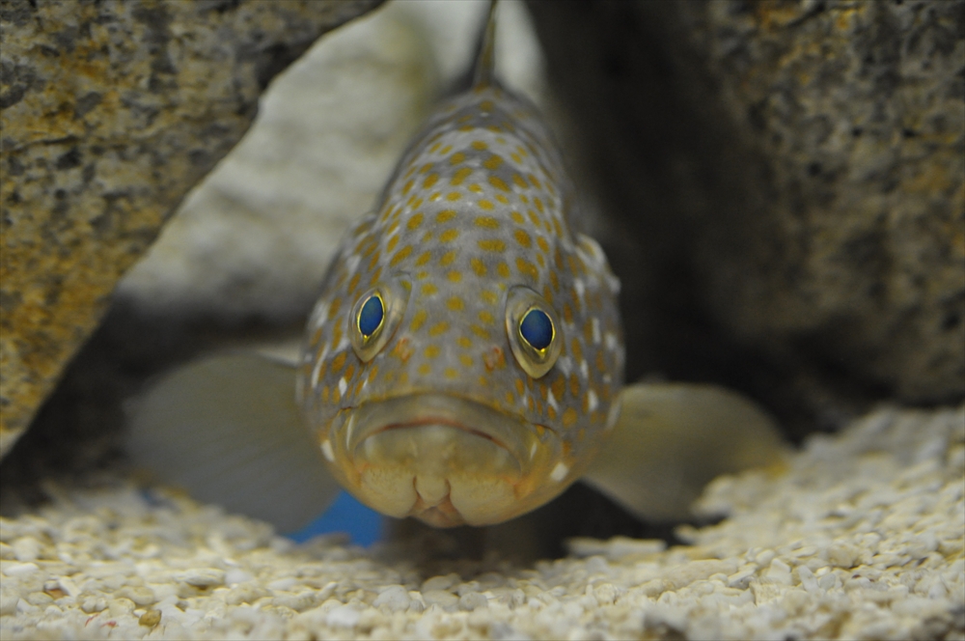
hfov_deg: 22.6
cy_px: 320
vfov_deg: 15.1
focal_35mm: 90
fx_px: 2409
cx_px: 482
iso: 1000
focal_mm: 60
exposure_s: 1/160
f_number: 4
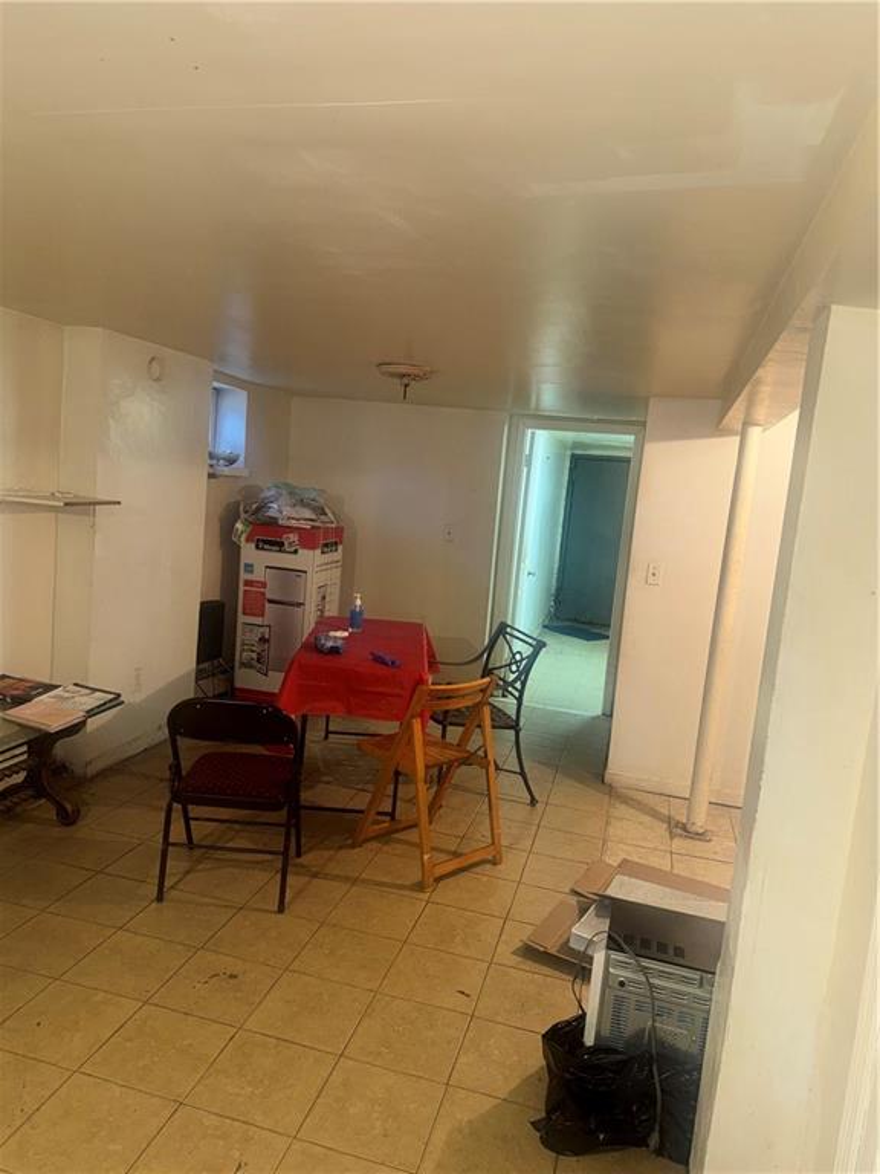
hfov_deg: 56.8
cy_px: 587
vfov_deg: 71.6
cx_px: 440
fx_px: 813
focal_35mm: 24
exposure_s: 1/16
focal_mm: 6.76
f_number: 1.78
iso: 80
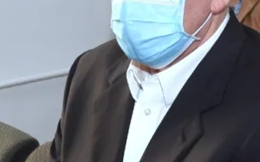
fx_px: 638
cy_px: 203
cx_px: 178
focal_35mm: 90
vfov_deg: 14.0
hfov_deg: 22.9
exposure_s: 1/200
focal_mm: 24
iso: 800
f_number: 3.5
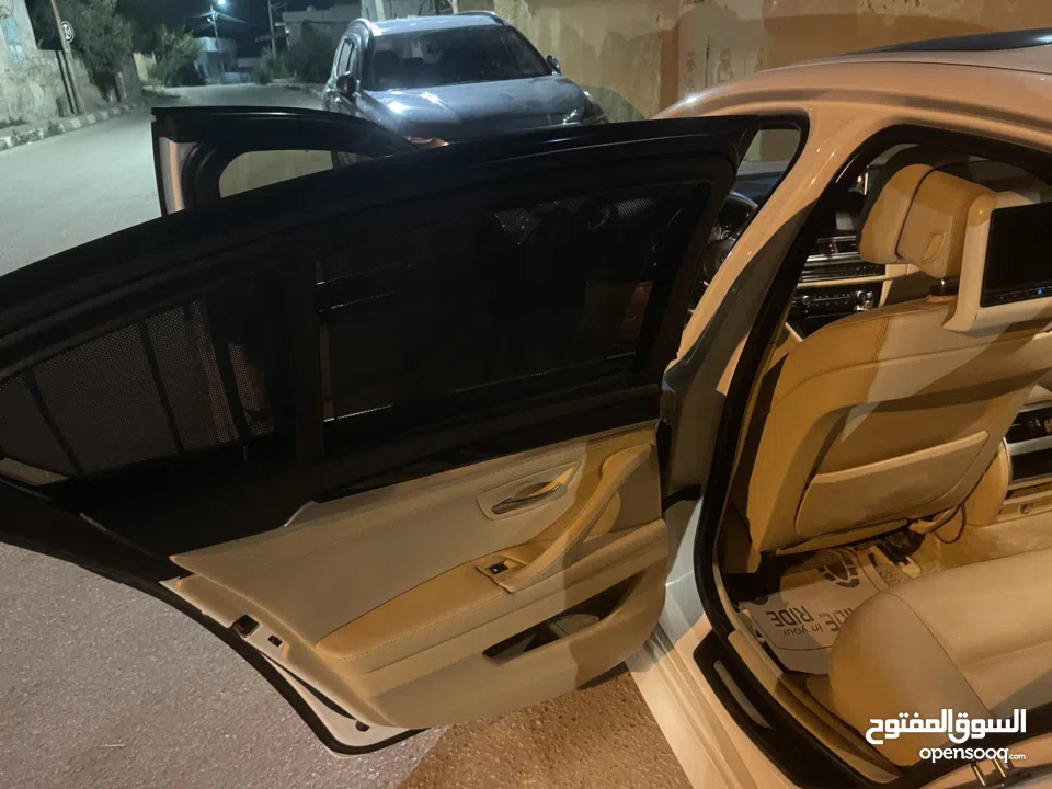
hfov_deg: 69.4
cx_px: 526
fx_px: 760
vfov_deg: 54.9
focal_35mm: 25
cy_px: 394
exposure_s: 1/25
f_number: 1.6
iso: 1000
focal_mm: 5.1
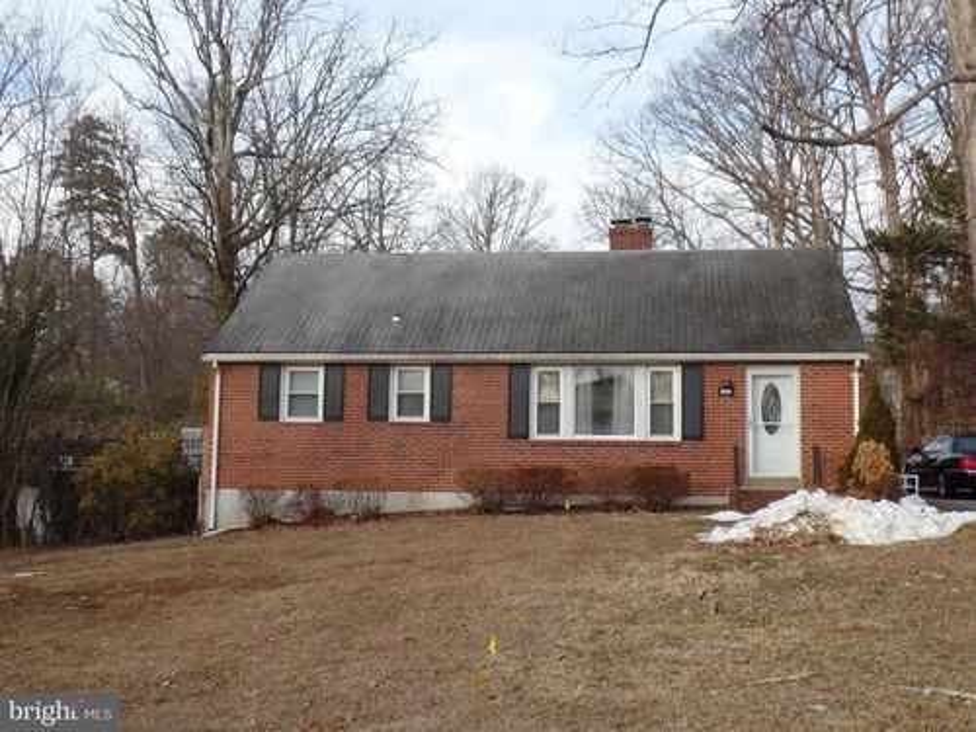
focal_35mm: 42
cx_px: 488
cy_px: 366
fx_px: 1184
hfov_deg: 44.8
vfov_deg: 34.3
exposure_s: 1/180
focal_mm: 7.5
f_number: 3.6
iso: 80
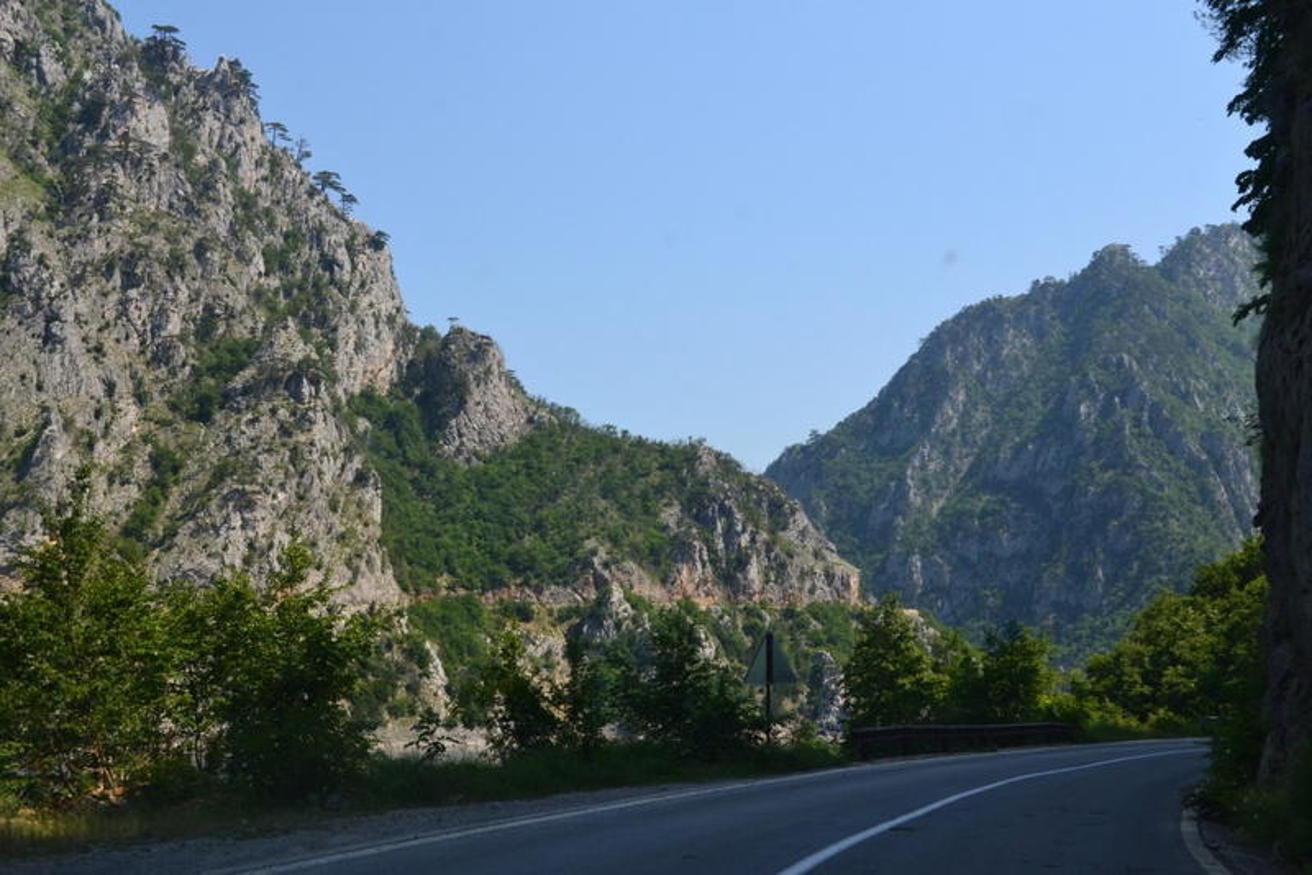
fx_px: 1641
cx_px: 656
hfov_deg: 43.6
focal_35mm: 45
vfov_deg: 29.9
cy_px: 438
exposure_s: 1/320
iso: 400
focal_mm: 30
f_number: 10
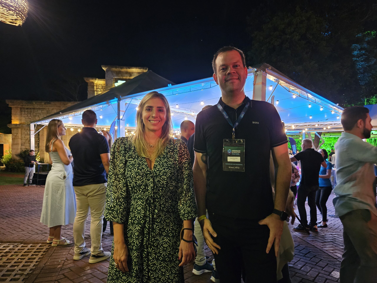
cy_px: 142
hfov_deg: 73.9
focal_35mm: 23
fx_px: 250
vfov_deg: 58.9
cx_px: 188
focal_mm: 5.4
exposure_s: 1/24
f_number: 1.8
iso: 1250
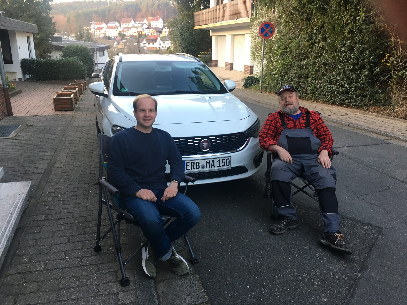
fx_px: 341
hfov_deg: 61.7
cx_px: 204
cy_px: 152
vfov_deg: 48.2
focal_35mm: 29
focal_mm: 4.15
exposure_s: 1/33
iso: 32
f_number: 2.2
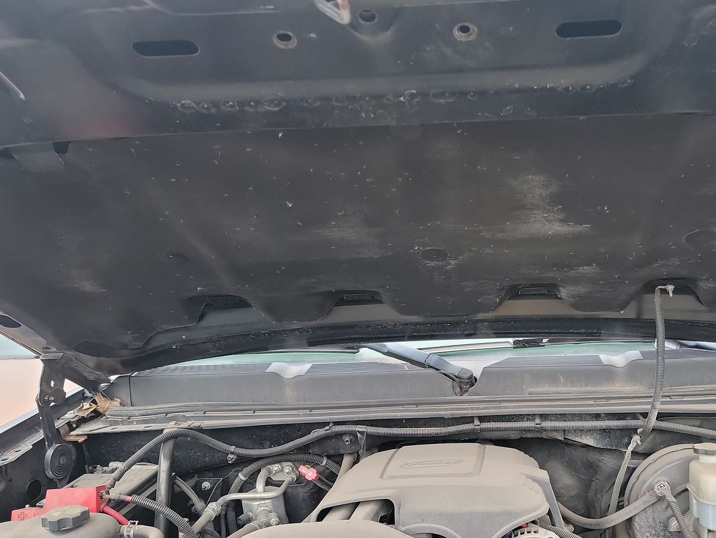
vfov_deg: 41.1
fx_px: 703
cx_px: 464
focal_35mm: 34
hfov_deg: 53.1
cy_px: 370
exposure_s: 1/59
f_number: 1.8
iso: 117
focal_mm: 6.7
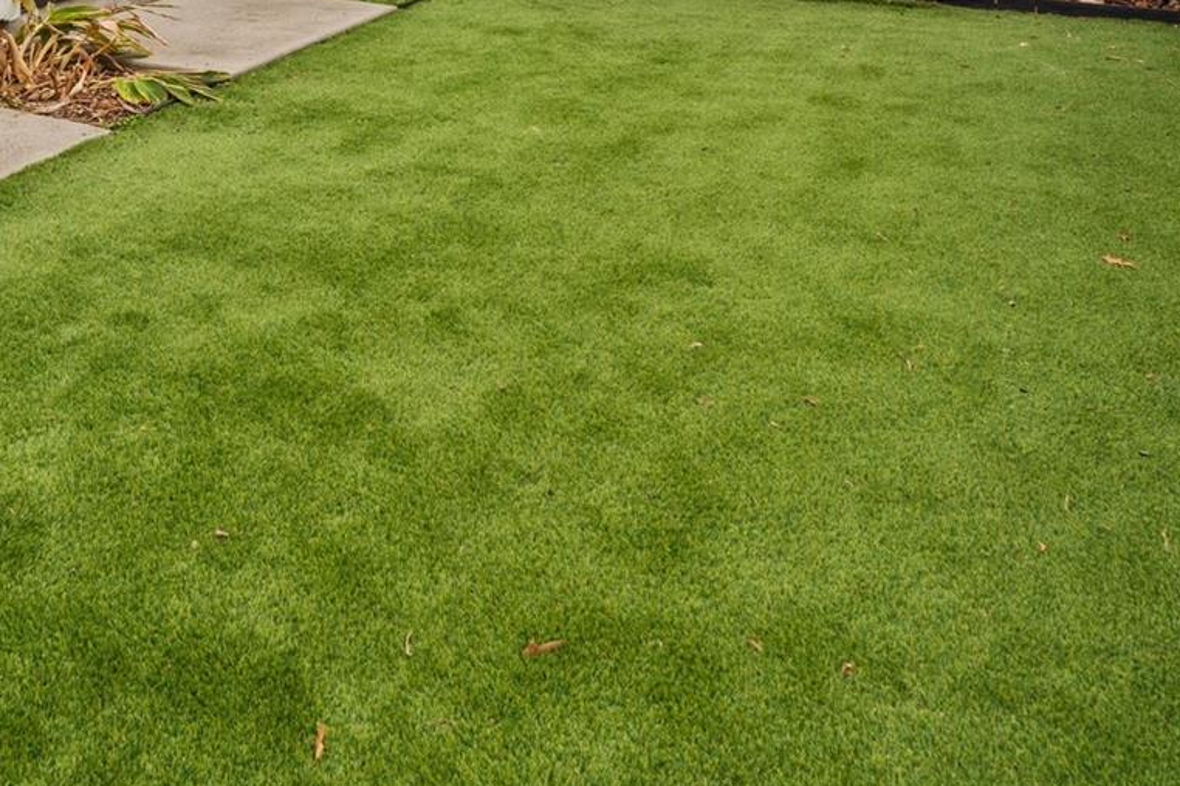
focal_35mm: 43
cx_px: 99
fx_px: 1409
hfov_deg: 41.5
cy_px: -256
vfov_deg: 26.2
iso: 200
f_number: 9
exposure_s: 1/60
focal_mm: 16
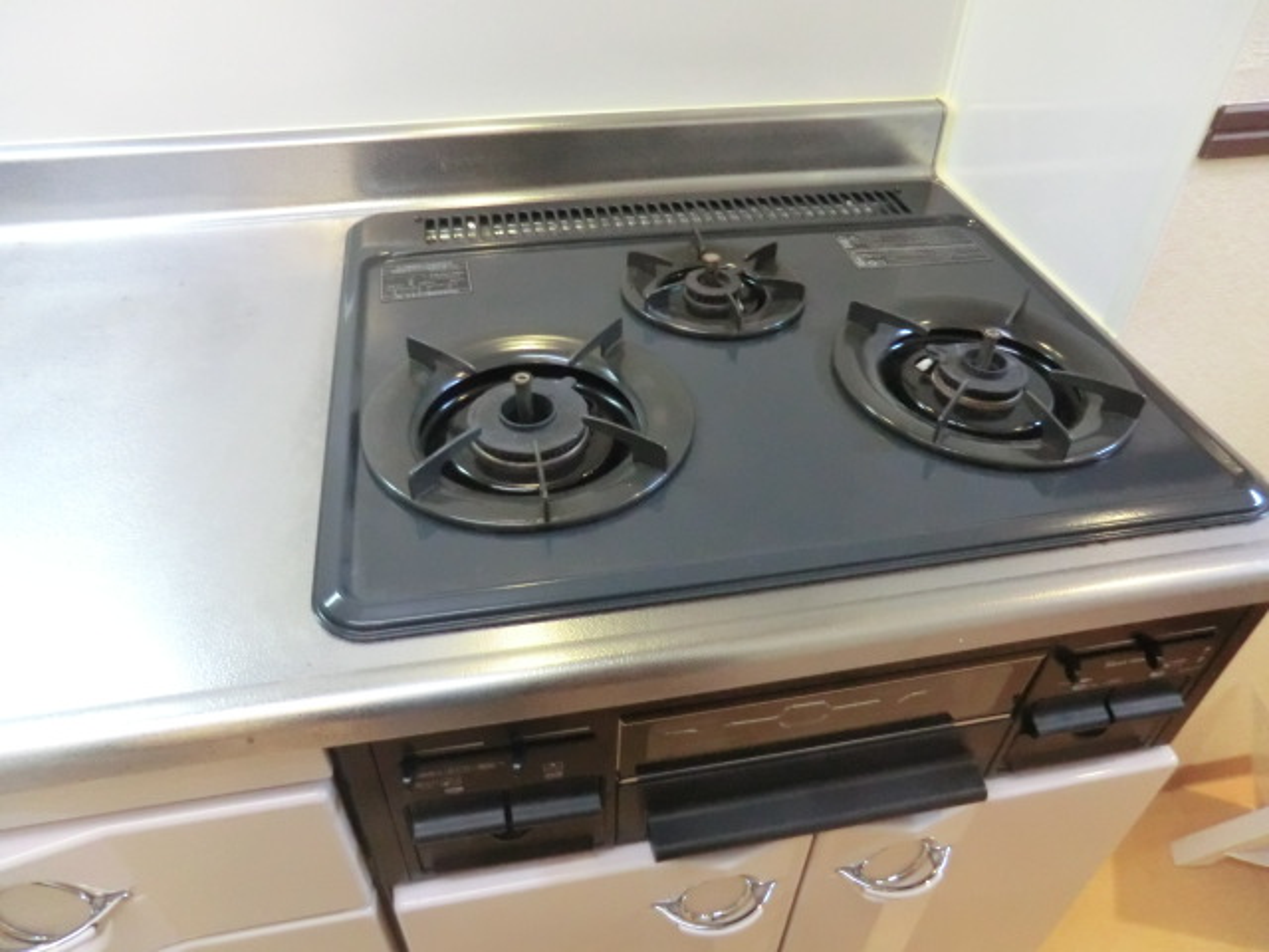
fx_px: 880
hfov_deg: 71.6
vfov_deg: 56.8
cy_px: 476
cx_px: 634
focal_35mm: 24
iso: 800
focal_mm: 4.3
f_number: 3.2
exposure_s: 1/50
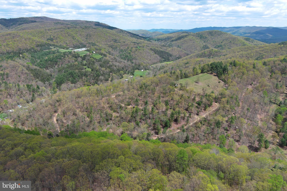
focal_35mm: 29
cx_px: 144
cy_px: 96
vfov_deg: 45.0
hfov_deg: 63.7
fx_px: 231
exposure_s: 1/985
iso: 100
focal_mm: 10.57
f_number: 2.8
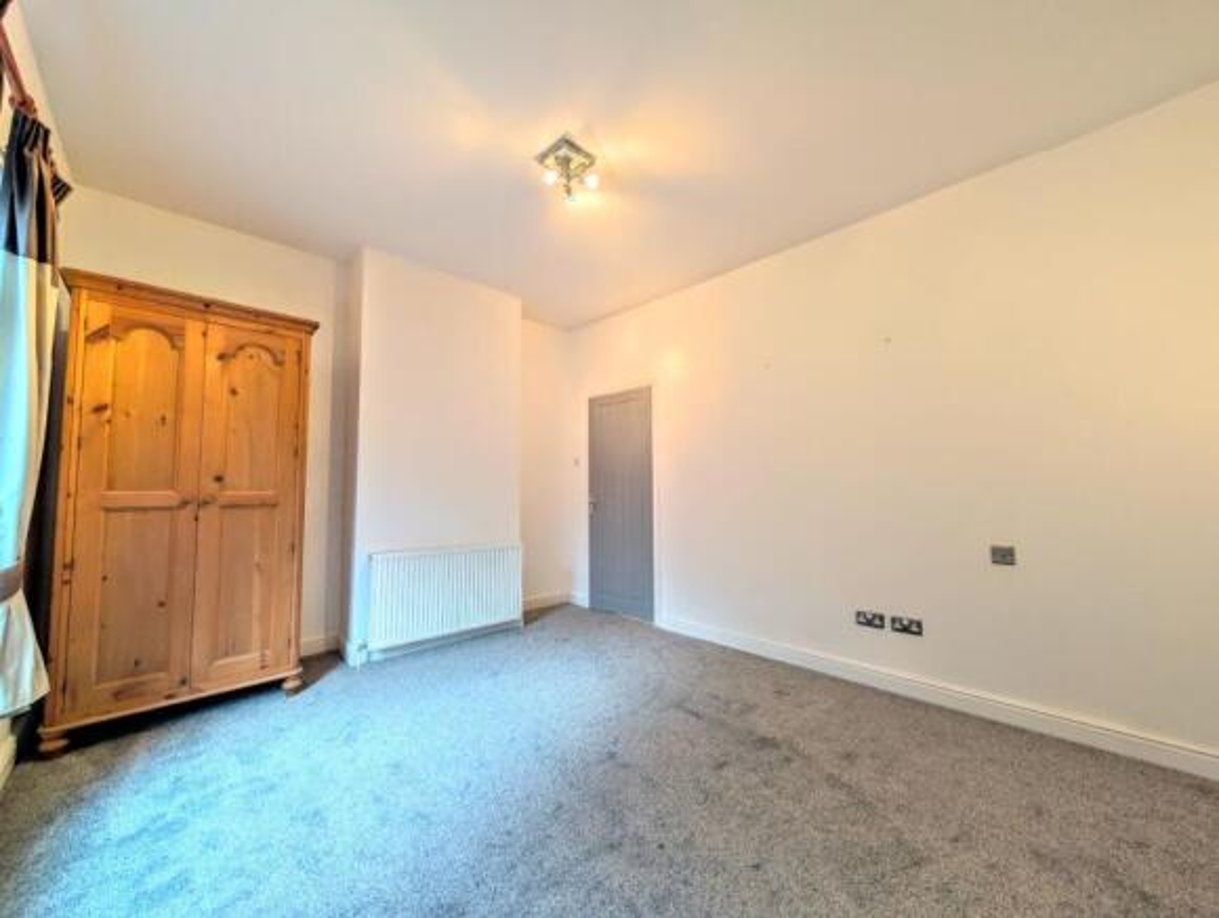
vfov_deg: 94.7
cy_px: 459
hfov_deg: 110.4
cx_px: 610
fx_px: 423
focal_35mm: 12
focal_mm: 2.02
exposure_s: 1/25
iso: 75
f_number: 1.7
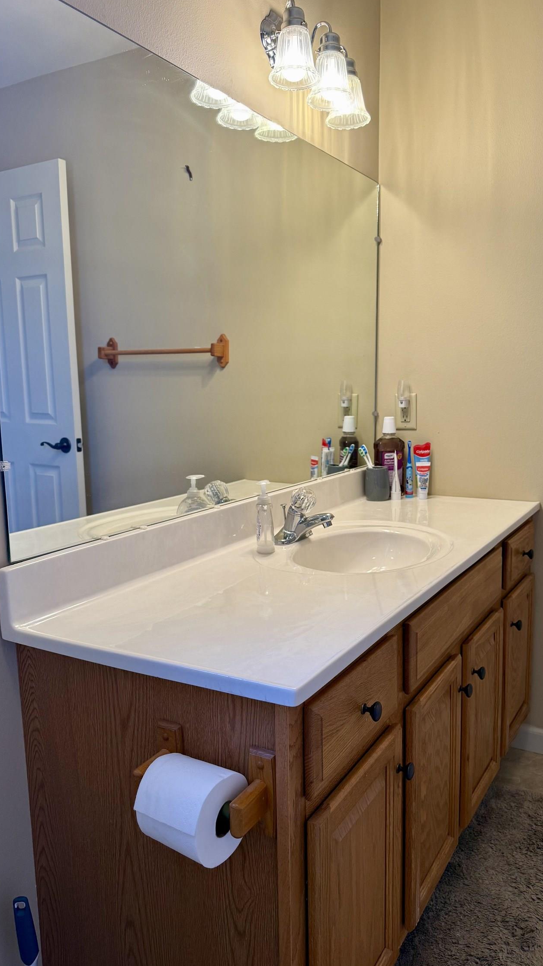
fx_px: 691
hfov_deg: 42.8
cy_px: 492
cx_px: 301
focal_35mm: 27
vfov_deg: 69.9
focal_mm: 6.76
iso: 125
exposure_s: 1/120
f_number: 1.78
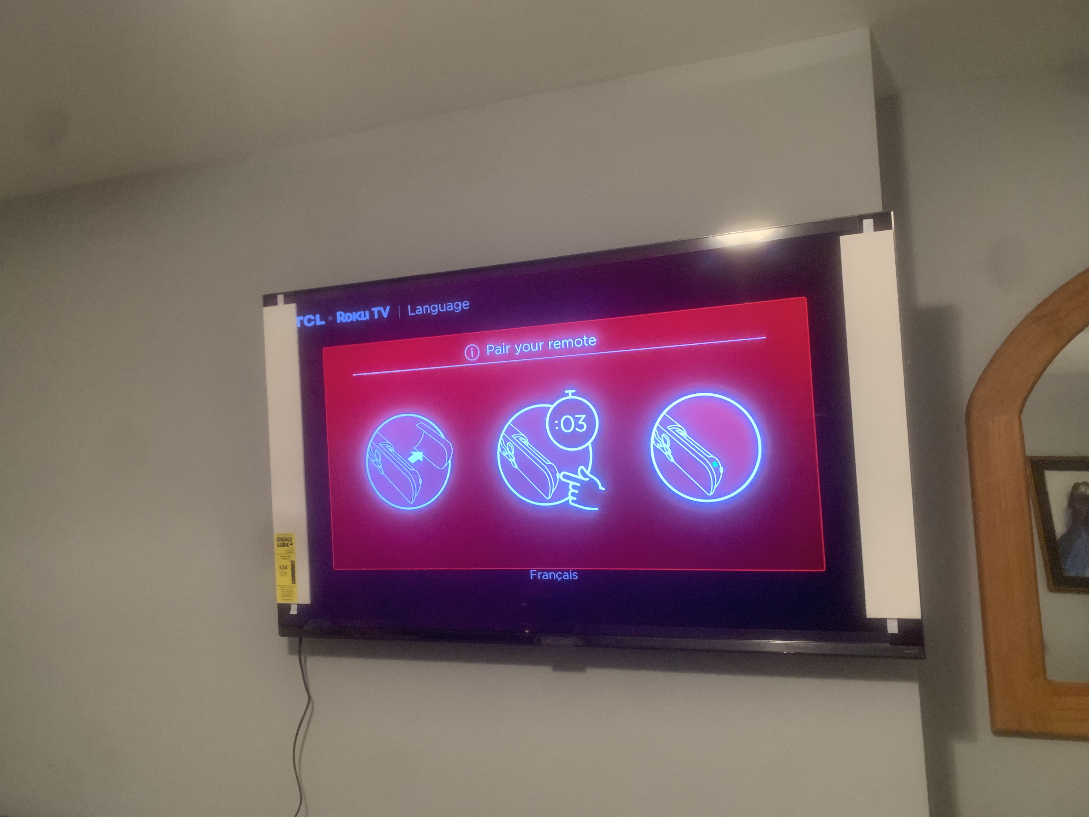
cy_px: 408
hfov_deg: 67.3
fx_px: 818
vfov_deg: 53.1
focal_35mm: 26
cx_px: 544
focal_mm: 4.25
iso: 320
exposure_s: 1/30
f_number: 1.8
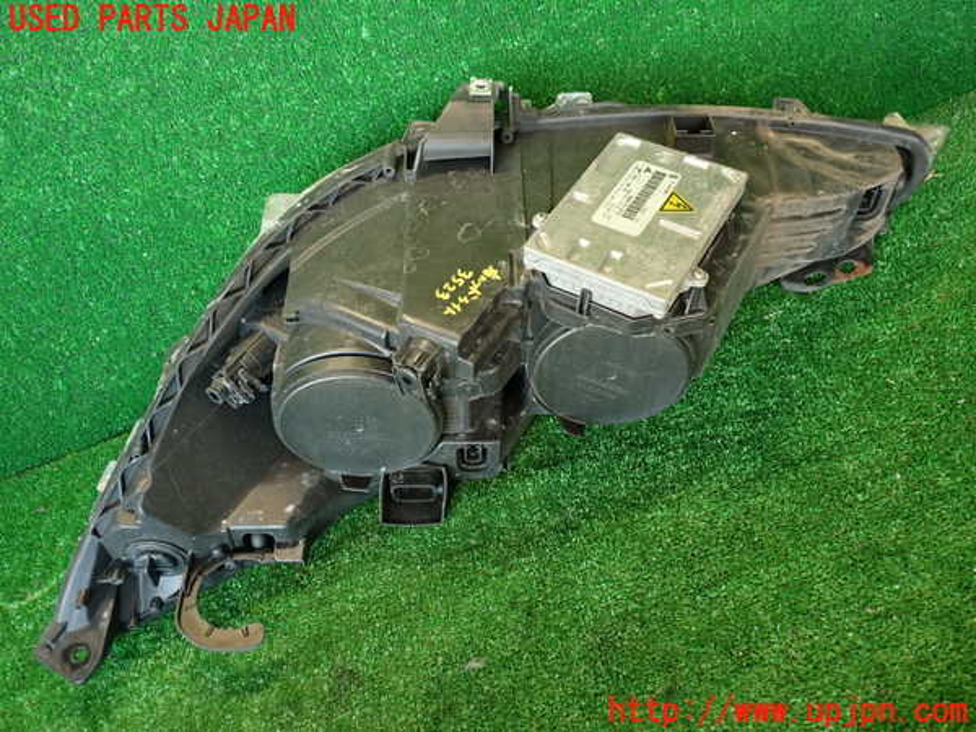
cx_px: 488
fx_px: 902
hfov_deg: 56.8
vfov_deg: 44.2
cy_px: 366
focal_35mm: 32
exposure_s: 1/30
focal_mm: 5.79
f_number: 2.4
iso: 200
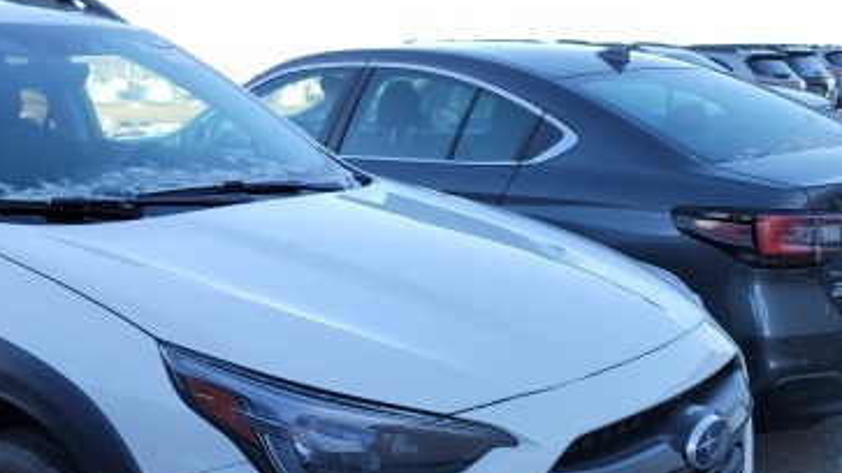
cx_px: 139
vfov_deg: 24.5
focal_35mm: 48
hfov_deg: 40.7
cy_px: 378
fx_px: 1071
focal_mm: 7
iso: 50
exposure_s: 1/172
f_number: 1.8
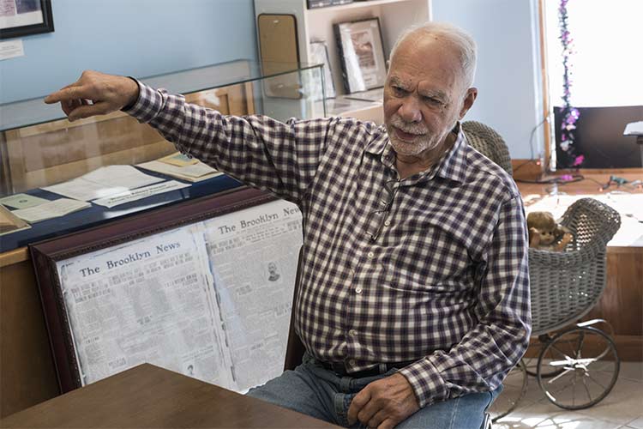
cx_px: 322
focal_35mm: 62
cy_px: 214
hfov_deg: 32.4
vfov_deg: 21.9
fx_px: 1107
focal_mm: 62
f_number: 5.6
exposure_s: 1/320
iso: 1000
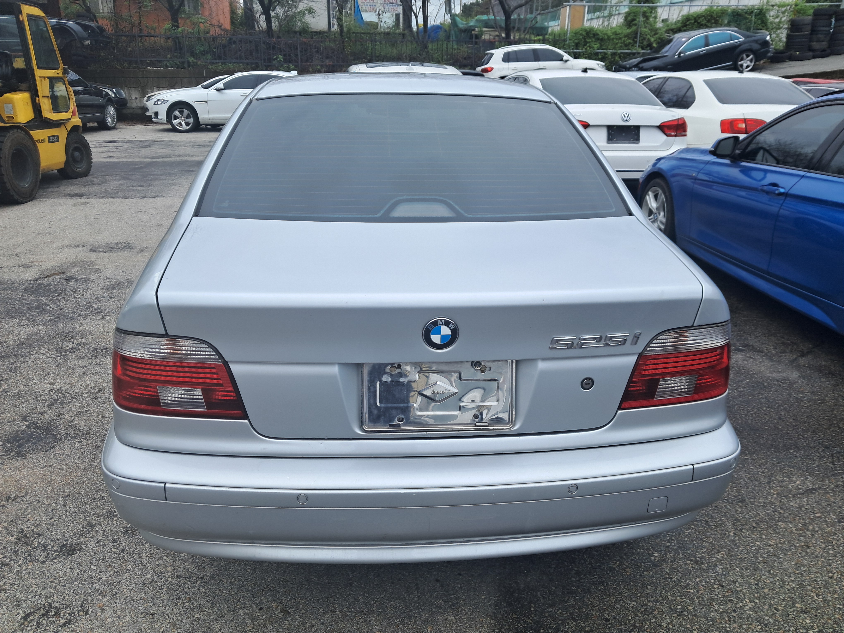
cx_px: 422
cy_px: 316
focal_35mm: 27
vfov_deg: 51.4
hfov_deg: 65.3
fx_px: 658
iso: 50
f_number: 1.8
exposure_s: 1/398
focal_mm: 4
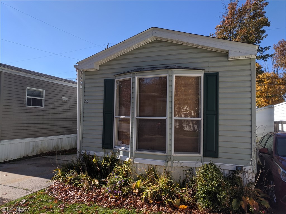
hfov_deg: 67.3
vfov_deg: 53.1
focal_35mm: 26
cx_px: 143
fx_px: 215
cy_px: 107
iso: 47
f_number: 2
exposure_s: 1/1692
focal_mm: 4.67
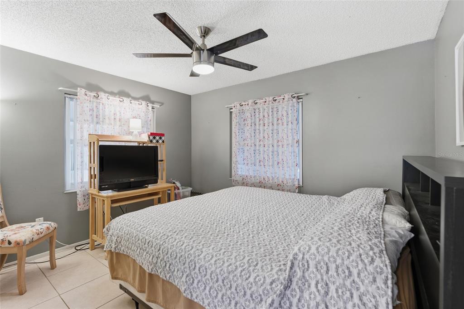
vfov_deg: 73.7
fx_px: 206
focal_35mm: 16
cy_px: 154
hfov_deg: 96.8
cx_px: 232
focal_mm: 16
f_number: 9
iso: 400
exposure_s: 1/8
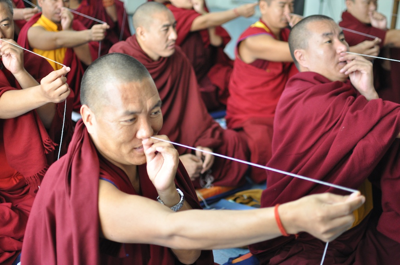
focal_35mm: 52
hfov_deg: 37.9
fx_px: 583
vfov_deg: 25.7
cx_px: 200
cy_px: 132
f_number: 1.8
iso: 800
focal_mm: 35
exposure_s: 1/80
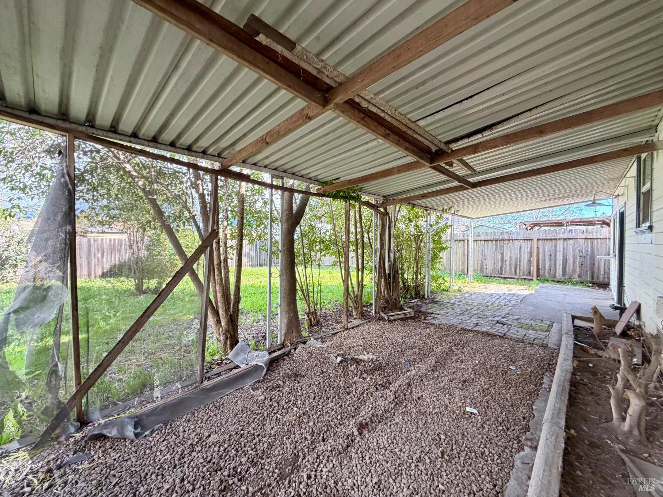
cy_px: 248
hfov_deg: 102.1
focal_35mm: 14
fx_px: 268
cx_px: 332
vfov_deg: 85.7
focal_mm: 2.22
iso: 160
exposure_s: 1/121
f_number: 2.2
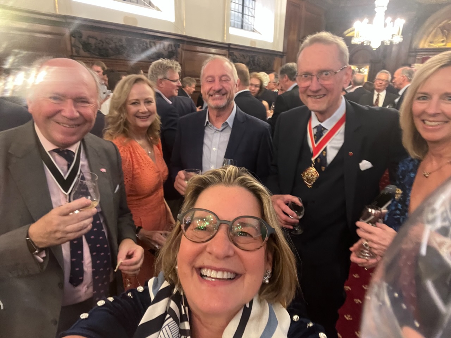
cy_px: 169
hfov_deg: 73.9
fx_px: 300
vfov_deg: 58.9
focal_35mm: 23
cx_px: 226
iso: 400
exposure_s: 1/17
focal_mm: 2.71
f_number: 2.2
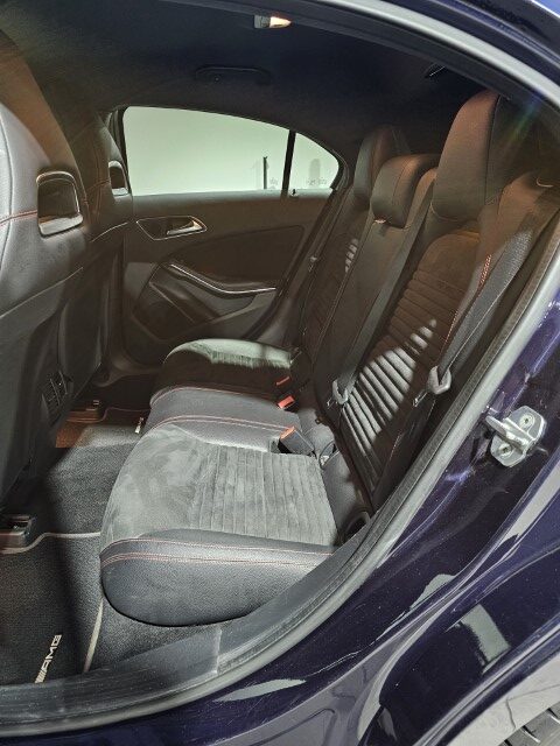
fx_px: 496
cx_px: 280
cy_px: 373
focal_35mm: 23
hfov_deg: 58.9
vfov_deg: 73.9
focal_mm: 6.3
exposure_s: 1/25
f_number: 1.7
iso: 500
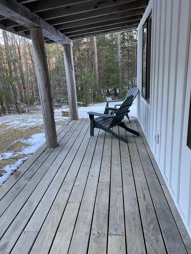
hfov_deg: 53.1
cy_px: 127
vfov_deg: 67.3
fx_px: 191
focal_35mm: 26
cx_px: 96
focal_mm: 4.25
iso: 125
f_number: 1.8
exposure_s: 1/93
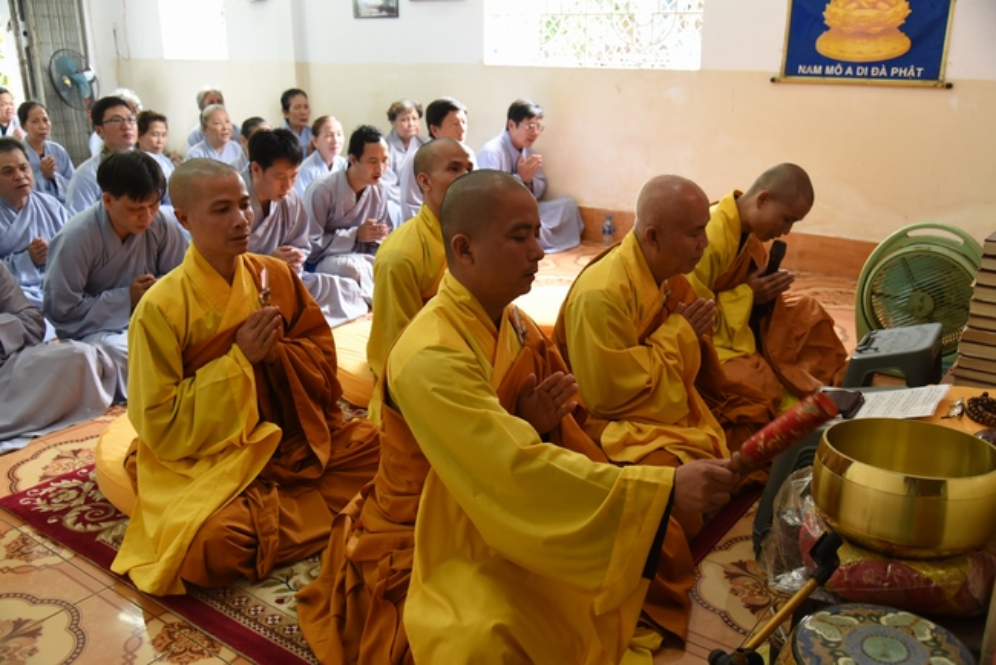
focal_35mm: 32
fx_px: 886
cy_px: 332
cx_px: 498
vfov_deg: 41.2
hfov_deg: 58.7
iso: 1000
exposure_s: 1/60
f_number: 4
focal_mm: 32
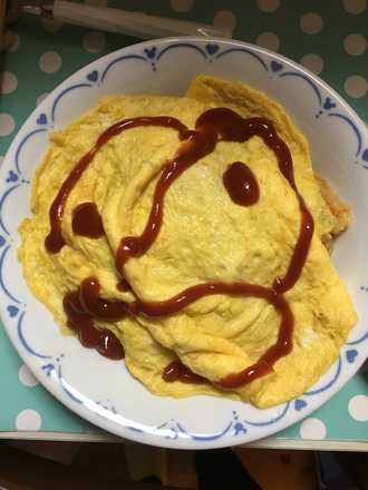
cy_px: 245
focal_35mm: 29
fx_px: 411
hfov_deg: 48.2
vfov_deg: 61.7
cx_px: 184
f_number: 2.2
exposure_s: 1/15
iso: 40
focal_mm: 4.15
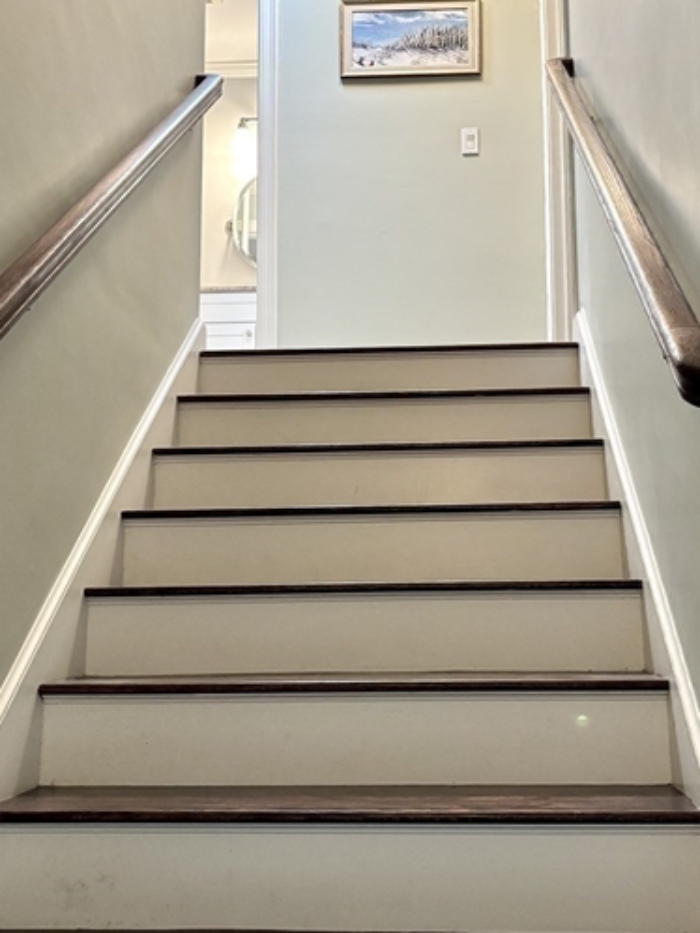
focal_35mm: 40
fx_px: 1079
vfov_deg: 46.7
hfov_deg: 35.9
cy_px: 421
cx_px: 406
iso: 250
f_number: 1.6
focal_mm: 5.96
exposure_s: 1/60
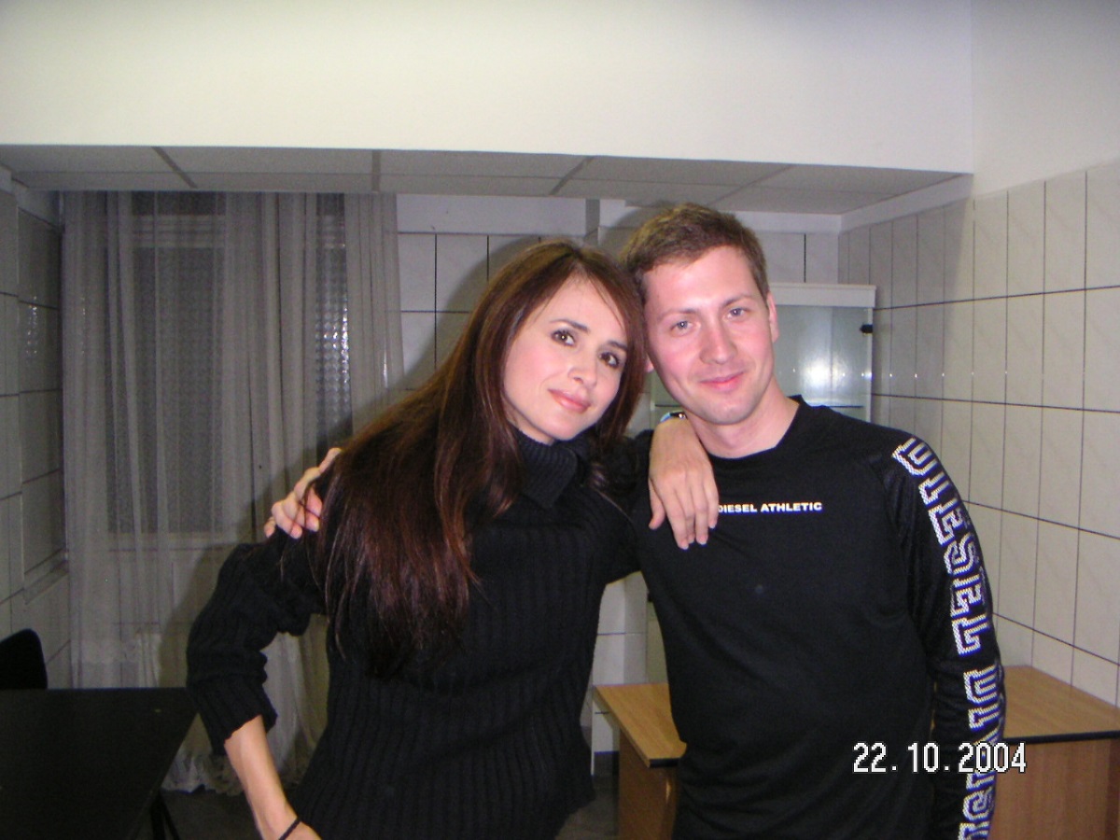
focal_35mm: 37
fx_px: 1197
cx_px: 560
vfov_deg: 38.7
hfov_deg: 50.1
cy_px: 420
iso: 200
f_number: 2.8
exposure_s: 1/45
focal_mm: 4.8
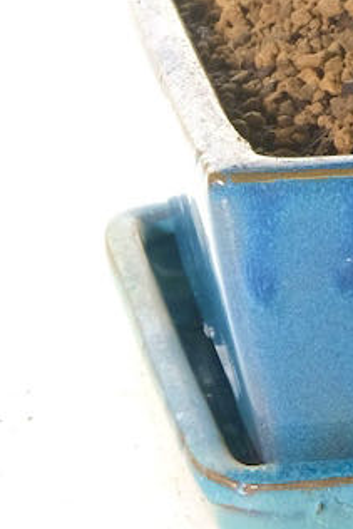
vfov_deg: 6.0
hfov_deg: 4.1
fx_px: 4936
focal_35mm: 336
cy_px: -487
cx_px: 694
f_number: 13
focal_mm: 55
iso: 2000
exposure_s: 1/15
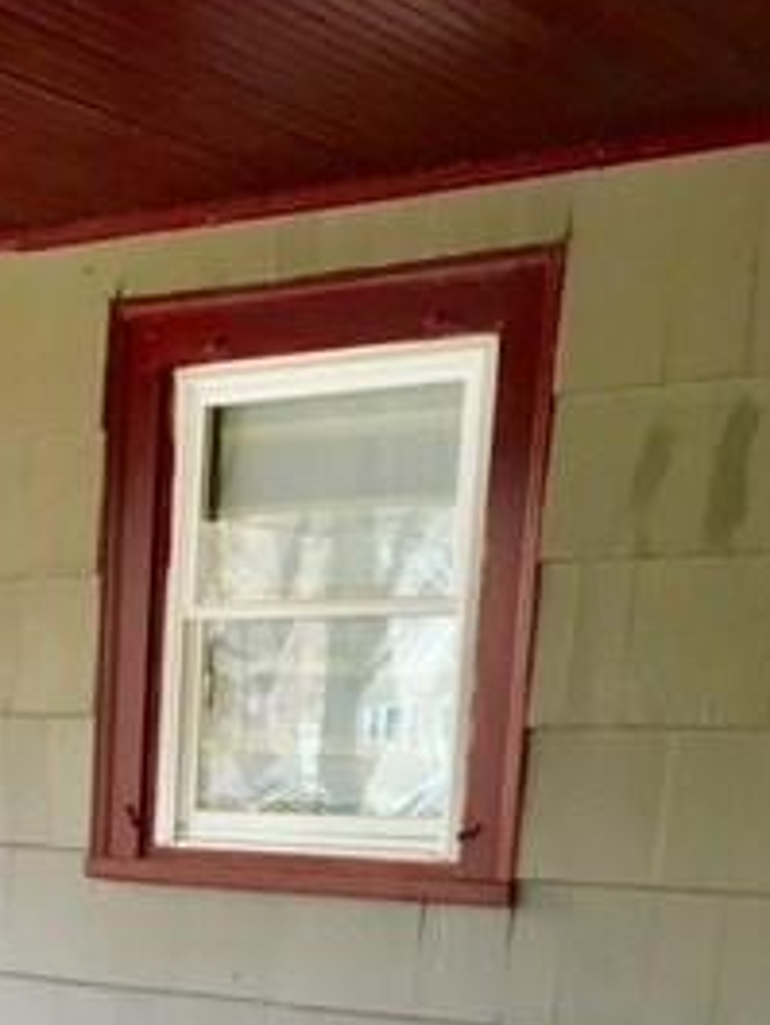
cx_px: -77
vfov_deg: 25.3
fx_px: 2074
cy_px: 1187
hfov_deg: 20.1
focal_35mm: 70
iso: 50
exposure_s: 1/30
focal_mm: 4.15
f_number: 2.2
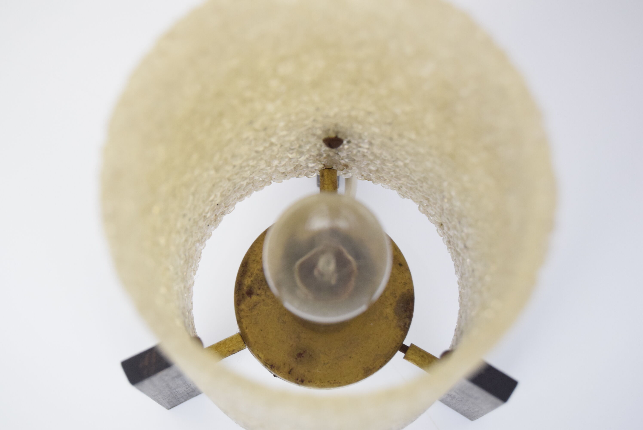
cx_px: 322
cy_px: 215
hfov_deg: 24.6
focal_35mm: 82
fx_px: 1475
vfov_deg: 16.6
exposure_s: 1/160
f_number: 6.3
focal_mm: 55
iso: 1600
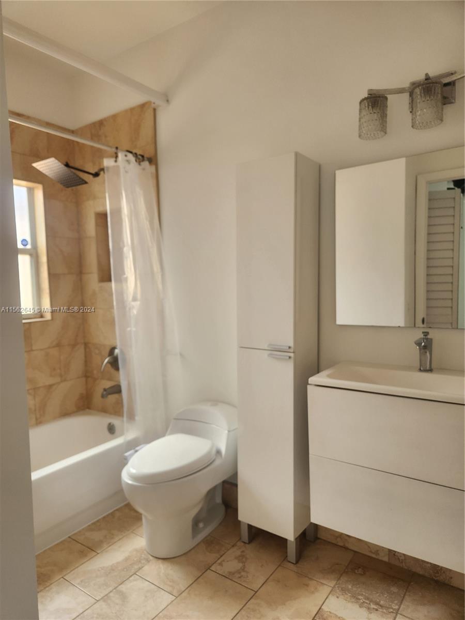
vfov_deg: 73.9
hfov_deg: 58.9
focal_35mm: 23
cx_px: 232
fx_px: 412
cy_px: 310
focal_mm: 5.4
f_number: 1.8
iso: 125
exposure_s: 1/180
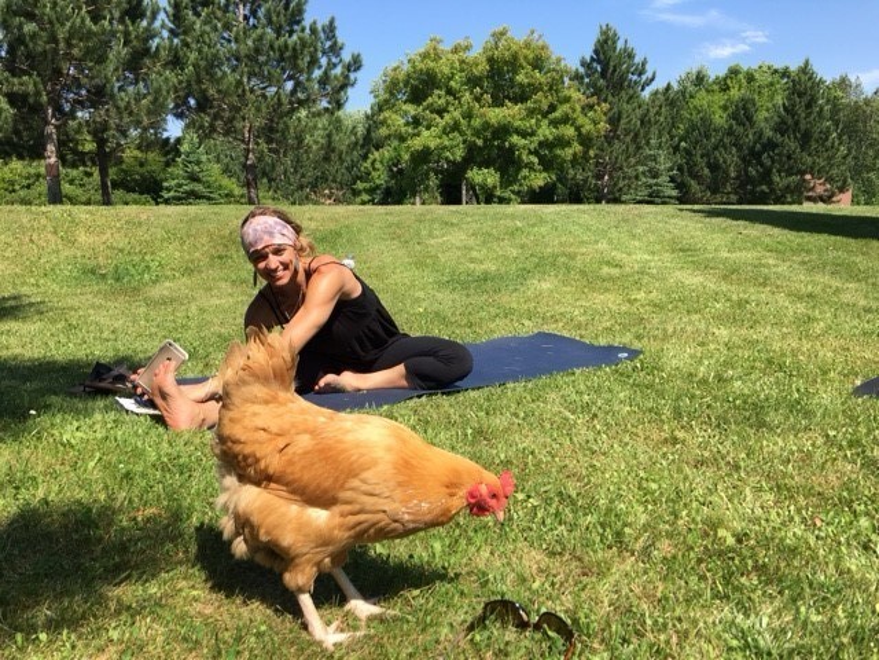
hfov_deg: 61.7
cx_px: 440
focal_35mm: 29
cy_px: 330
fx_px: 736
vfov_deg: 48.2
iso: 25
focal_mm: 4.15
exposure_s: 1/999
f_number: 2.2
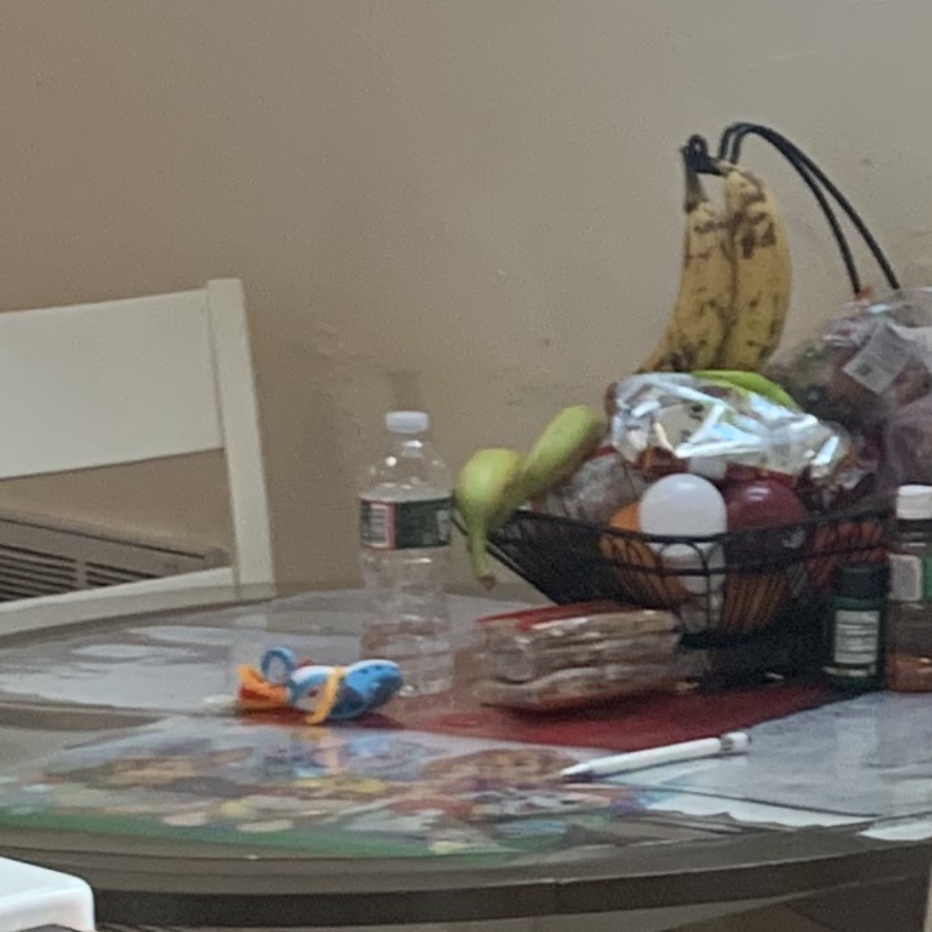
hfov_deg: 11.6
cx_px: 1546
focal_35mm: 142
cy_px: 348
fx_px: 4325
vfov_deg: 12.3
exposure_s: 1/60
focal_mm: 4.25
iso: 80
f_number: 1.8
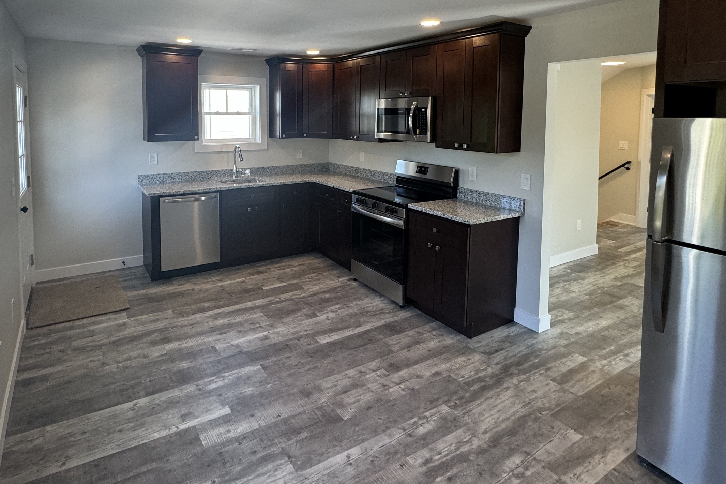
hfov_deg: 80.7
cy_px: 141
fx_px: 423
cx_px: 310
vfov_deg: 57.4
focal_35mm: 21
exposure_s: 1/120
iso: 160
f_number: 2.2
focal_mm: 2.22
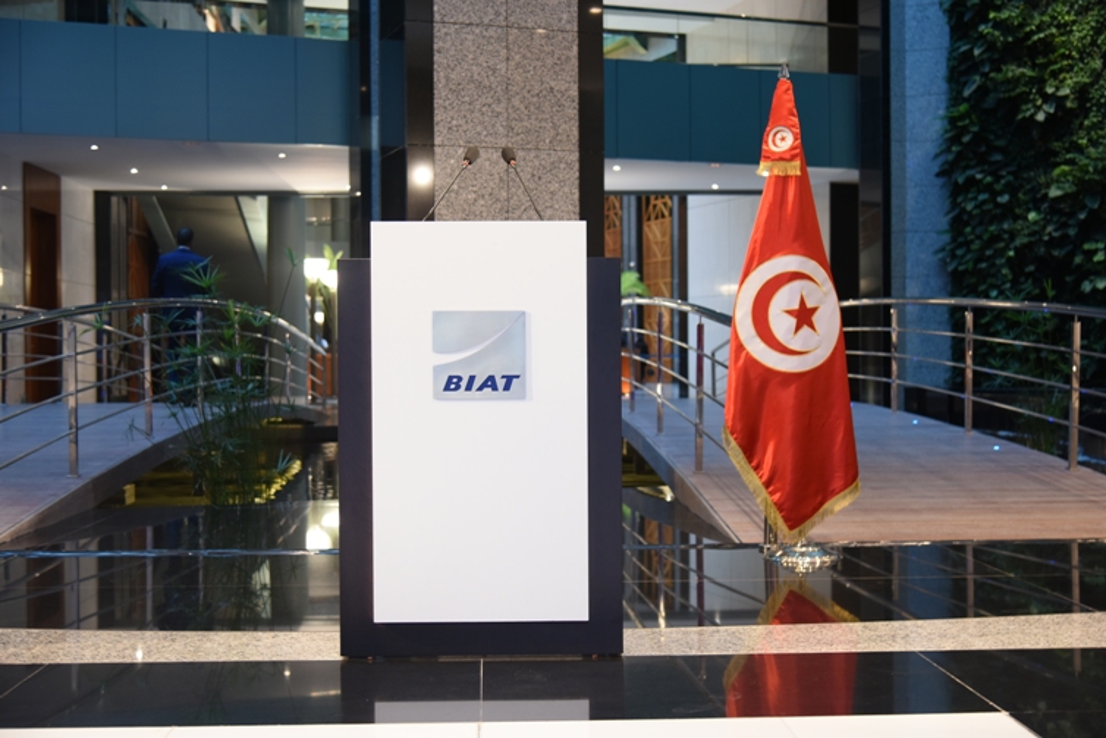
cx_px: 553
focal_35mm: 48
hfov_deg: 41.1
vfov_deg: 28.1
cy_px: 369
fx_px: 1475
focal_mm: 48
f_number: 4
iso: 640
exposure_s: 1/15
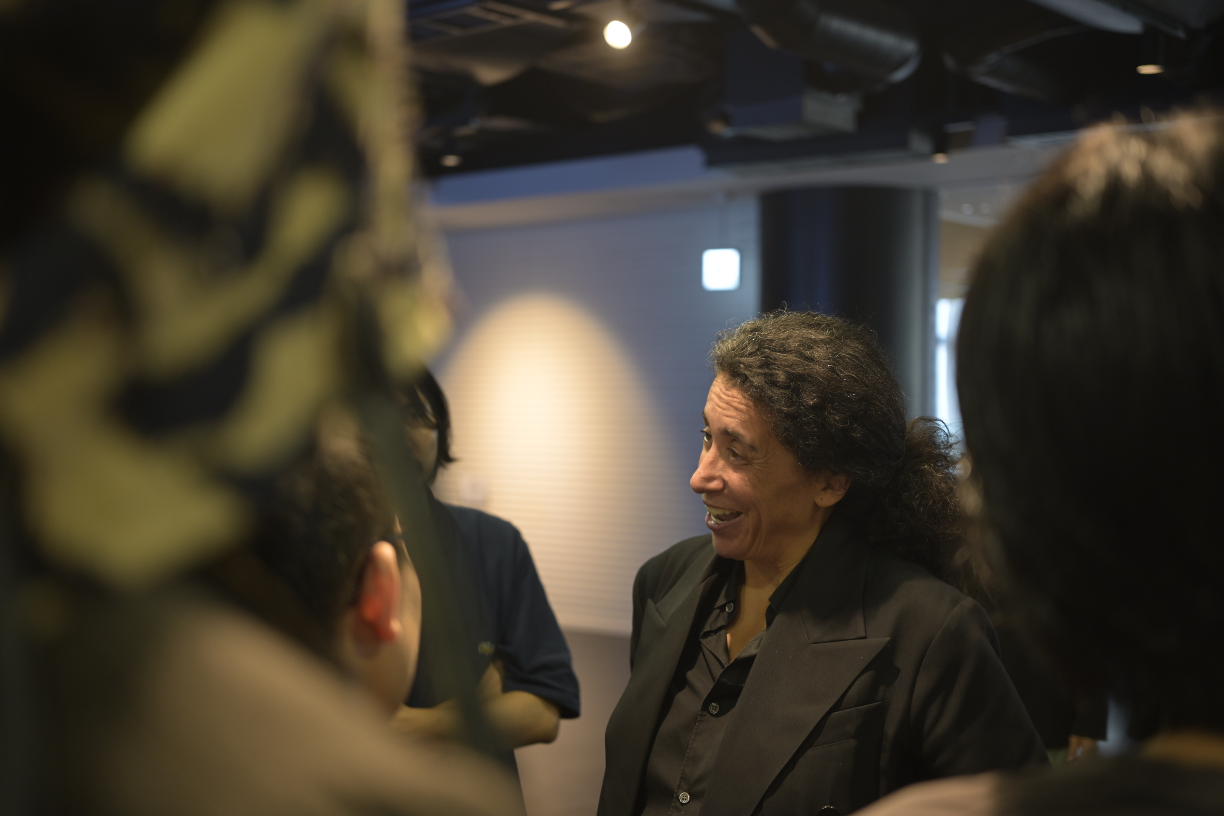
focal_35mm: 50
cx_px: 612
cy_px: 408
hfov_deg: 39.6
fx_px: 1700
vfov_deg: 27.0
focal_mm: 50
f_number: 3
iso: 250
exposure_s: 1/50
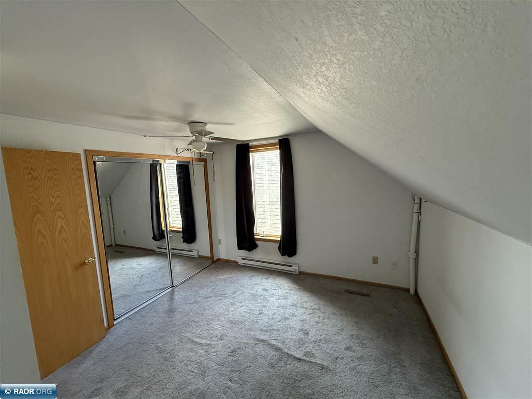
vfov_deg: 85.7
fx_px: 215
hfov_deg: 102.1
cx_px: 266
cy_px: 200
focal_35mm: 14
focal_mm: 2.22
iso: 320
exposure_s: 1/73
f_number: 2.2
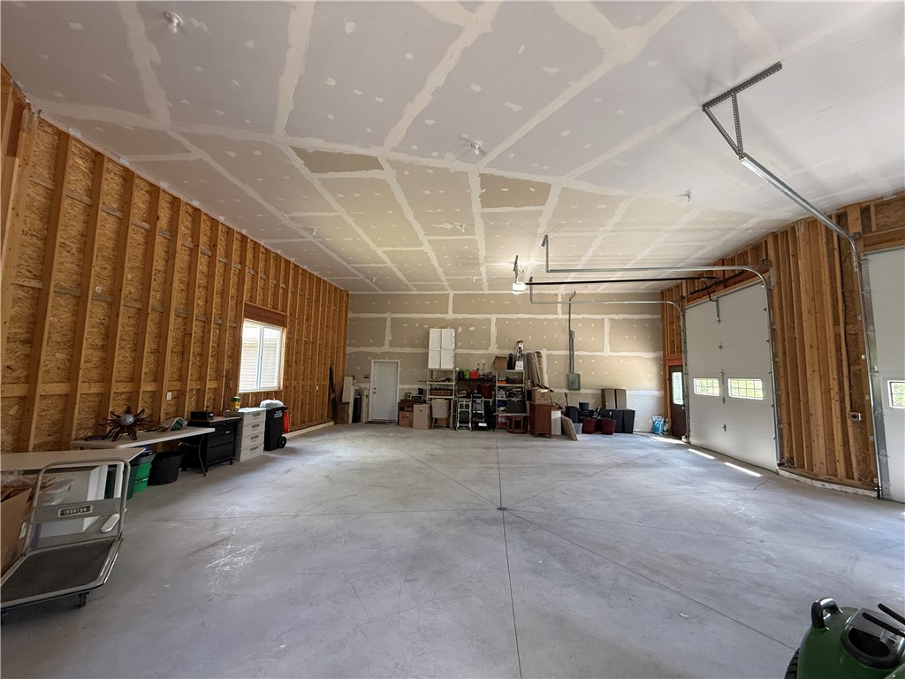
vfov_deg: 85.7
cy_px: 340
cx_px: 452
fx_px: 366
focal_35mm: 14
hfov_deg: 102.1
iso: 250
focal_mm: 2.22
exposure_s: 1/99
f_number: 2.2
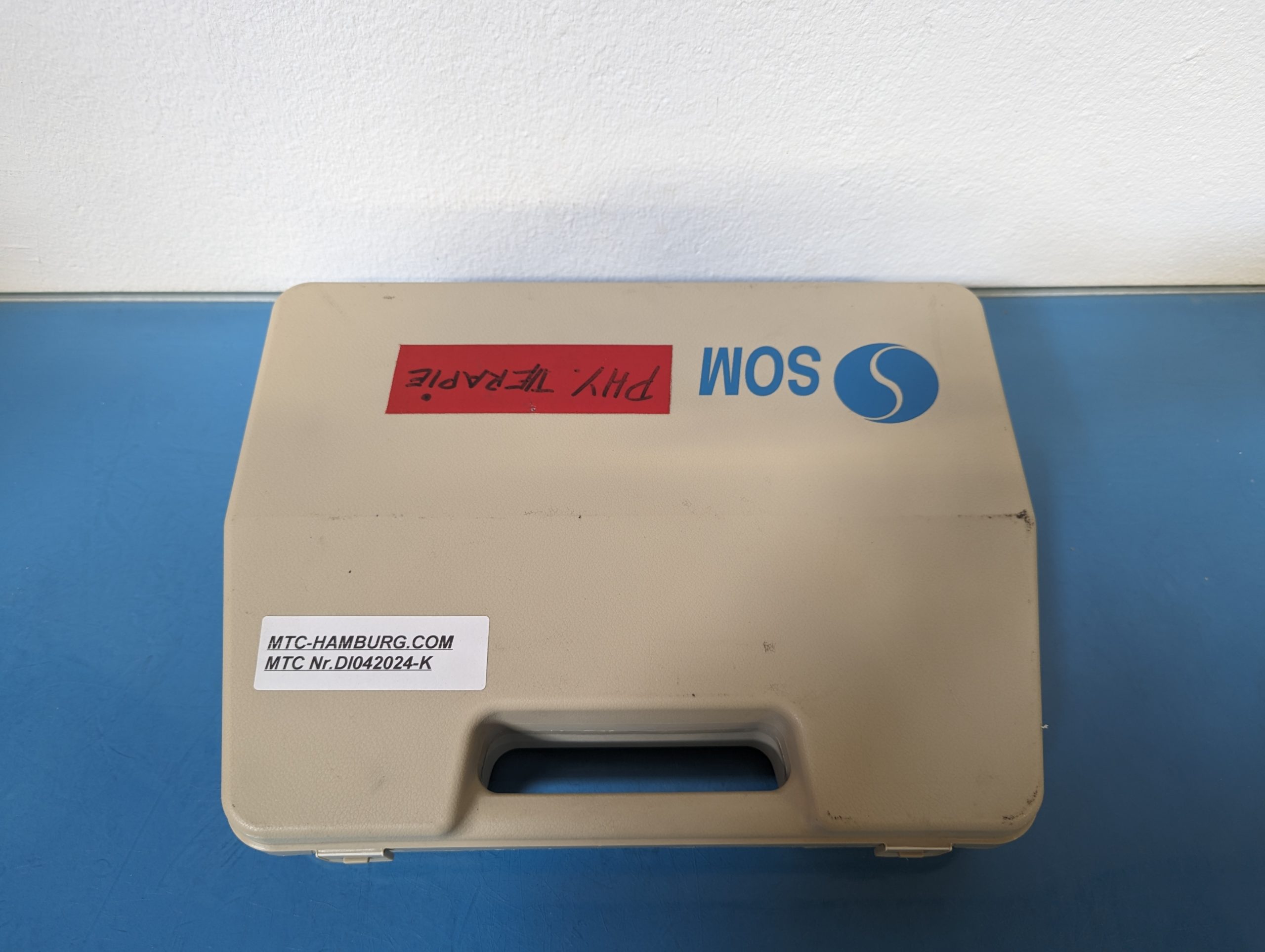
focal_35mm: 24
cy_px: 476
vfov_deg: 56.9
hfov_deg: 71.5
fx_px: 878
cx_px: 632
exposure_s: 1/23.8
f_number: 1.85
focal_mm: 6.81
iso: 102
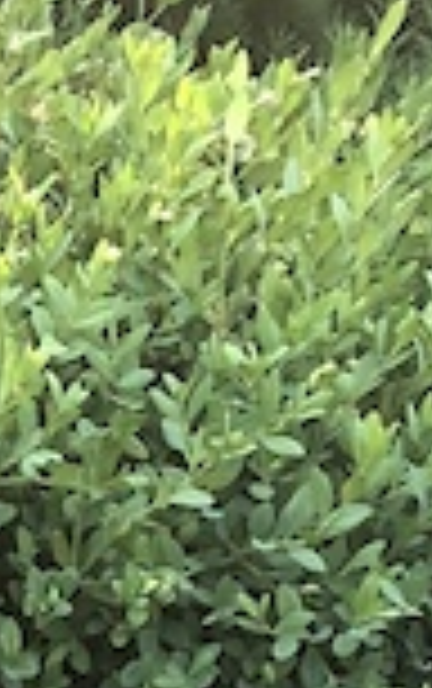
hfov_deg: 7.9
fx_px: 2912
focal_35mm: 155
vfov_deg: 11.1
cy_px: 1704
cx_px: -585
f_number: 1.8
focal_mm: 3.99
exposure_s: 1/30
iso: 32
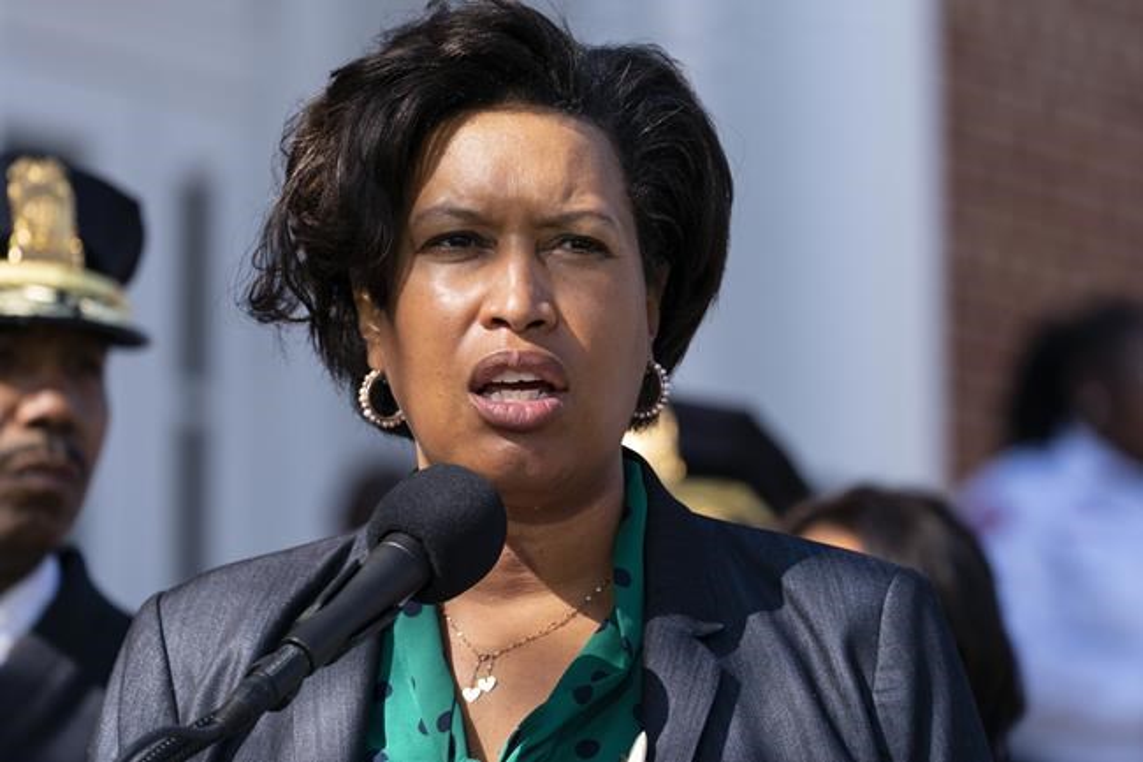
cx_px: 572
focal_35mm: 247
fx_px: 7840
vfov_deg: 5.6
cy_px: 381
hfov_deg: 8.3
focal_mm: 247
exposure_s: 1/1250
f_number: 5.6
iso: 640
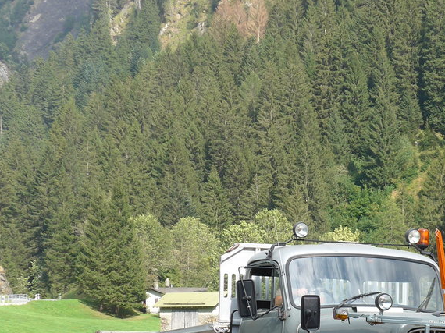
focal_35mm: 139
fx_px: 1786
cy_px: 285
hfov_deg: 14.0
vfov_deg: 10.6
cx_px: 415
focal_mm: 13.4
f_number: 3.9
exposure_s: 1/320
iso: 80
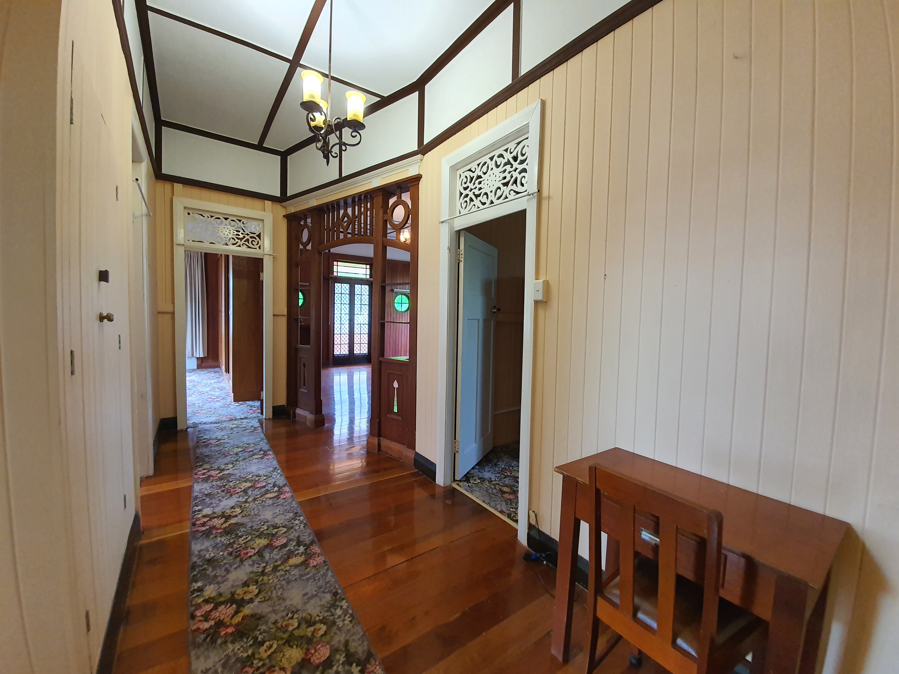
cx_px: 450
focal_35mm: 13
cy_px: 337
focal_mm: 1.8
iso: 320
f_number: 2.2
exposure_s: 1/50
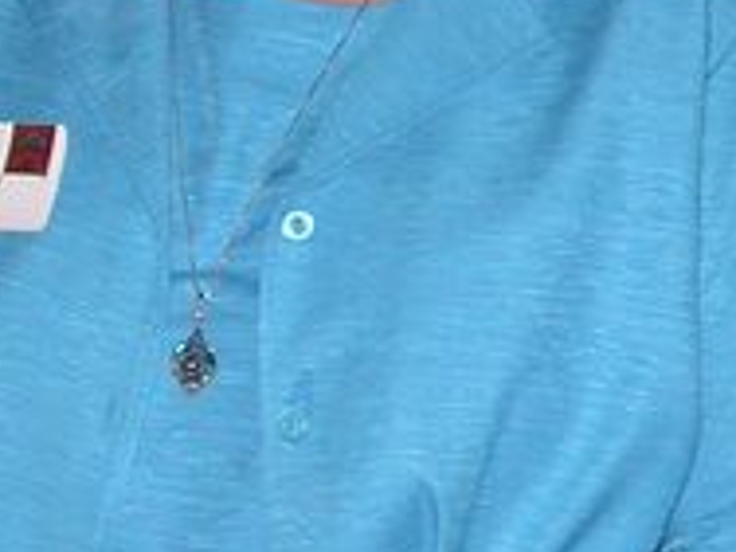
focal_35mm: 162
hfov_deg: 11.9
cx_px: 940
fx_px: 3444
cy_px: 247
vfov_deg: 9.2
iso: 100
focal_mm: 7.85
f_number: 2.6
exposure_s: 1/60
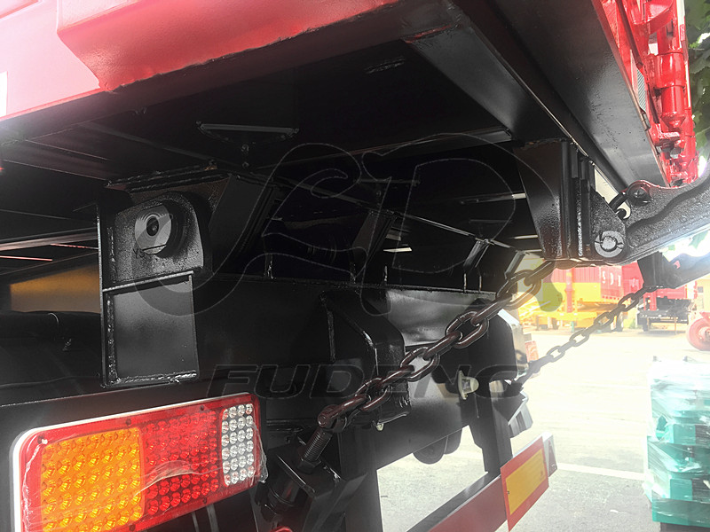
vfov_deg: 48.2
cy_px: 266
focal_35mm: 29
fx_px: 595
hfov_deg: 61.7
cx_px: 355
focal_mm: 4.15
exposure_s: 1/100
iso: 40
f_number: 2.2
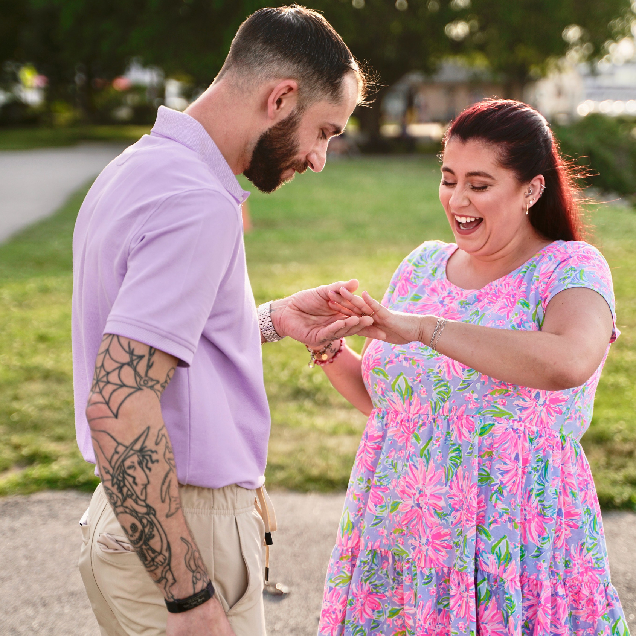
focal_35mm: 76
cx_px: 319
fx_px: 1580
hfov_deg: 22.8
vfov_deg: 22.8
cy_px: 320
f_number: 2.8
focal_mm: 59
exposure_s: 1/1000
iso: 100
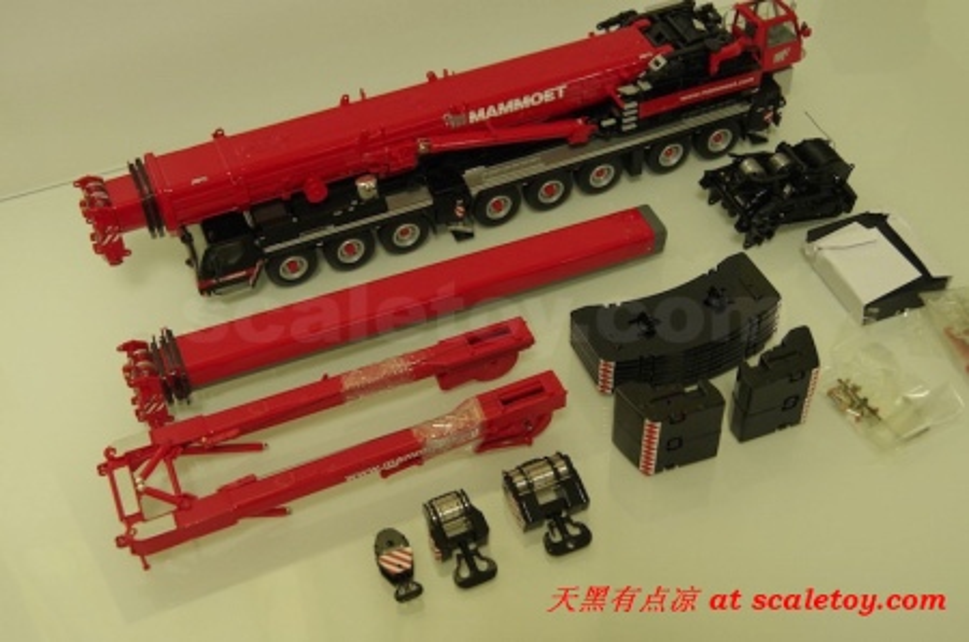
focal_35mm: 46
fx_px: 1236
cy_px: 321
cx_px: 484
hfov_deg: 42.8
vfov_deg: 29.1
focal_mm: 31
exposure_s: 1/25
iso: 800
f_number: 5
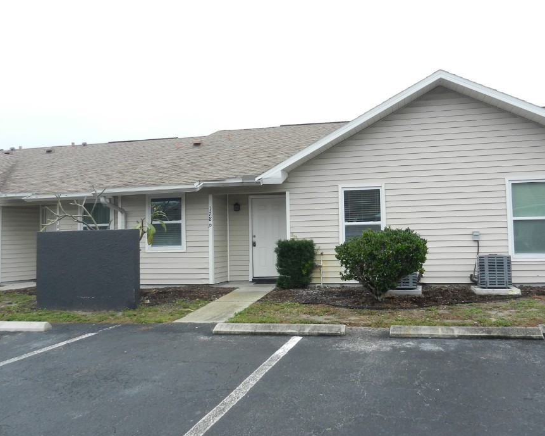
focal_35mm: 29
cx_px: 320
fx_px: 468
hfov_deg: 60.1
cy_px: 209
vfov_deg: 49.9
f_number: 3.5
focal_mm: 4.5
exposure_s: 1/640
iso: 160
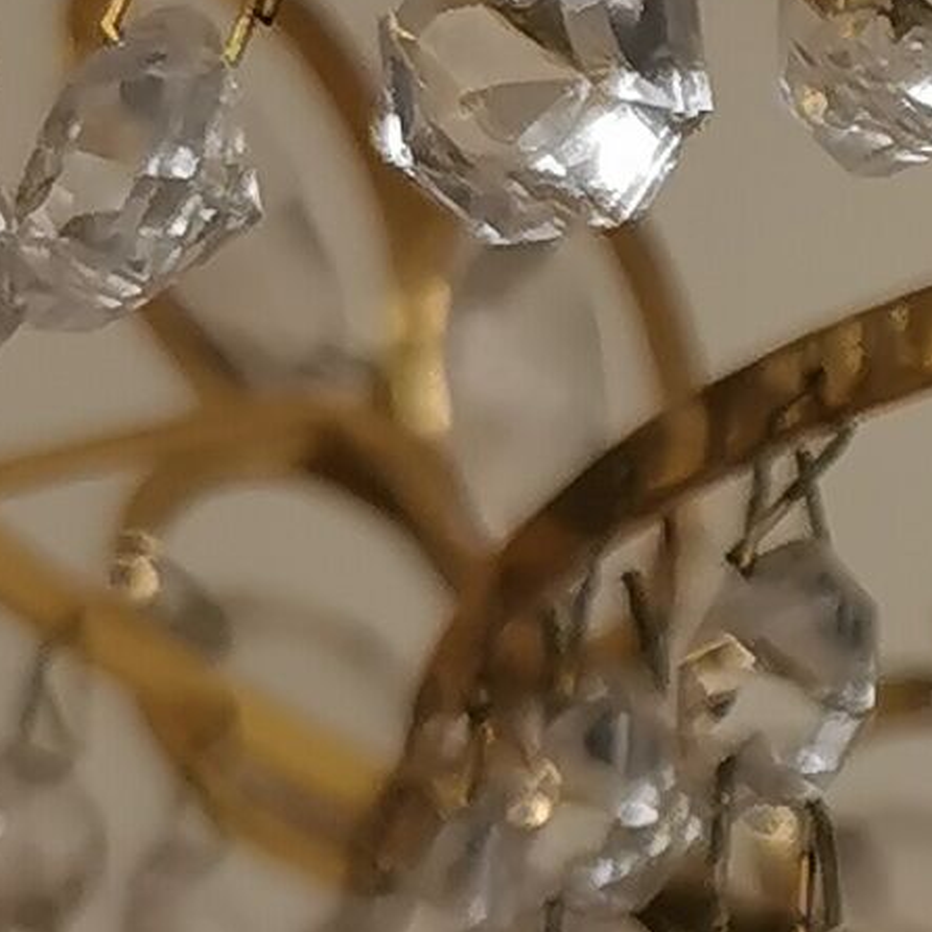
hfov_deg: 7.1
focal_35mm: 217
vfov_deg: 8.0
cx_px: 2861
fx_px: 6610
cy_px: 924
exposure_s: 1/121
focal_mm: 5.58
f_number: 1.8
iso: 50
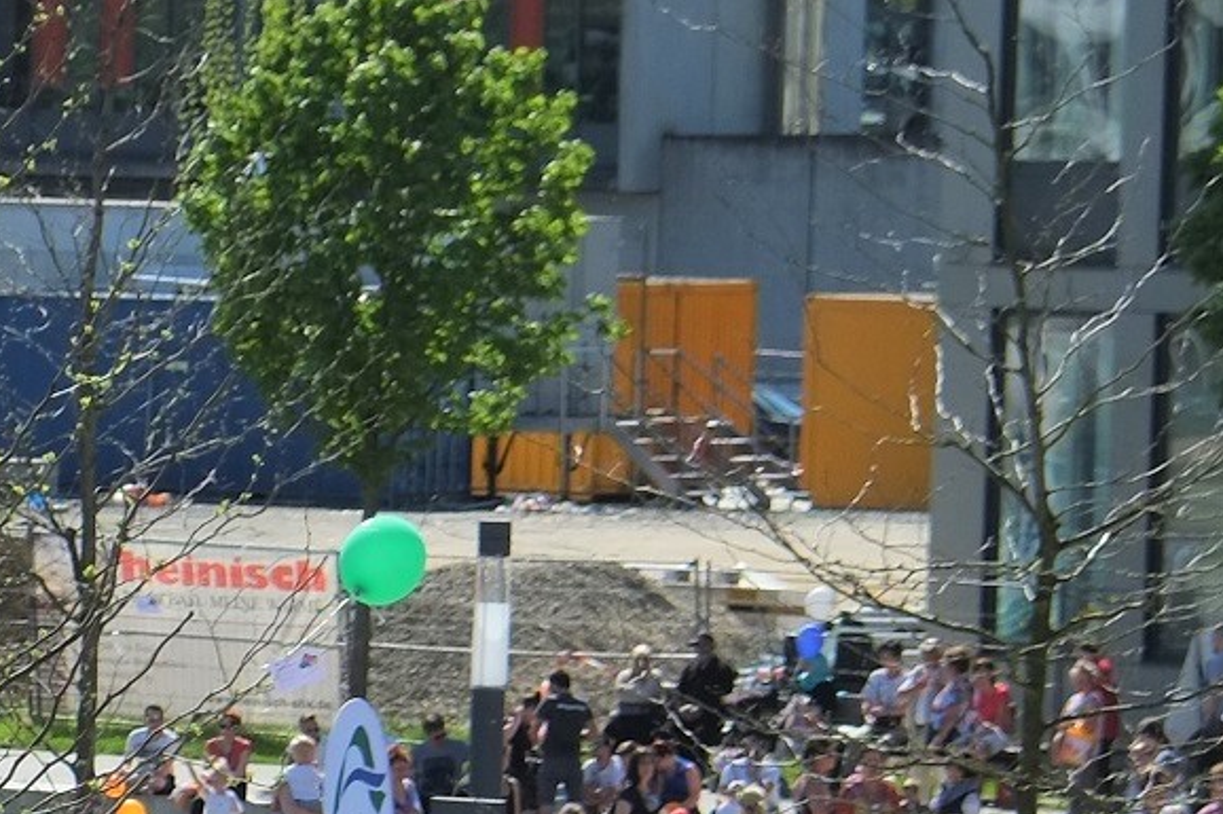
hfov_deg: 5.7
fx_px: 12192
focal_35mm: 359
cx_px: -766
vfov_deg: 3.8
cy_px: 894
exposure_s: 1/1600
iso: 400
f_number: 5
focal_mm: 55
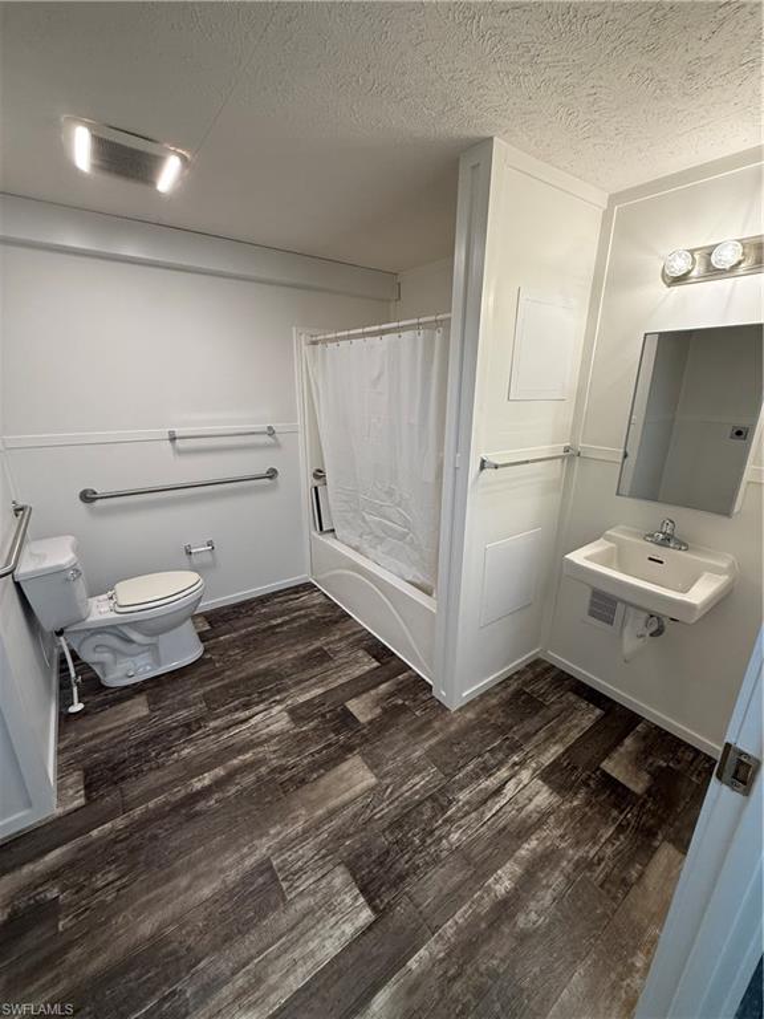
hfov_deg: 85.7
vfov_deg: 102.1
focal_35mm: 14
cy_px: 510
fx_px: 412
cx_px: 382
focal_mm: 2.22
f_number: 2.2
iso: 200
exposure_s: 1/120
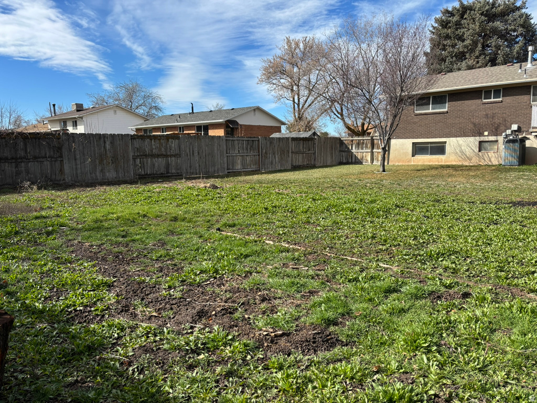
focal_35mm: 26
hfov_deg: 67.3
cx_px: 268
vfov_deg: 53.1
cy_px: 202
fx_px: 403
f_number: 1.6
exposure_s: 1/2451
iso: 50
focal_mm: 5.96
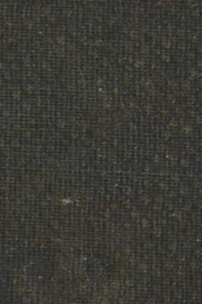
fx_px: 2173
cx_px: -77
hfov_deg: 5.3
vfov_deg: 7.8
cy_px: 521
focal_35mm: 258
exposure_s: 1/80
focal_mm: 23
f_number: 9
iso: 100
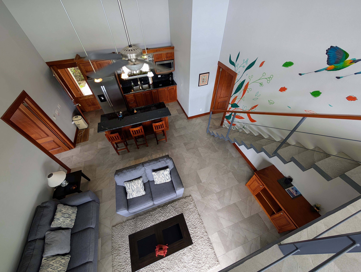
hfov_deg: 110.5
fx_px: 125
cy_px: 136
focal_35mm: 12
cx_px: 180
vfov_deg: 94.6
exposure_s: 1/44.6
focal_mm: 2.02
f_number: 1.7
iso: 43
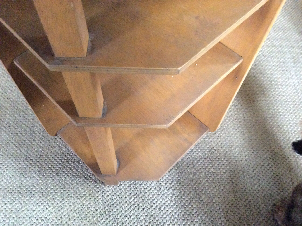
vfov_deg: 44.1
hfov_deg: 56.9
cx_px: 151
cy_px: 113
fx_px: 279
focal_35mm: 32
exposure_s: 1/17
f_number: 2.4
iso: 500
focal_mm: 3.3
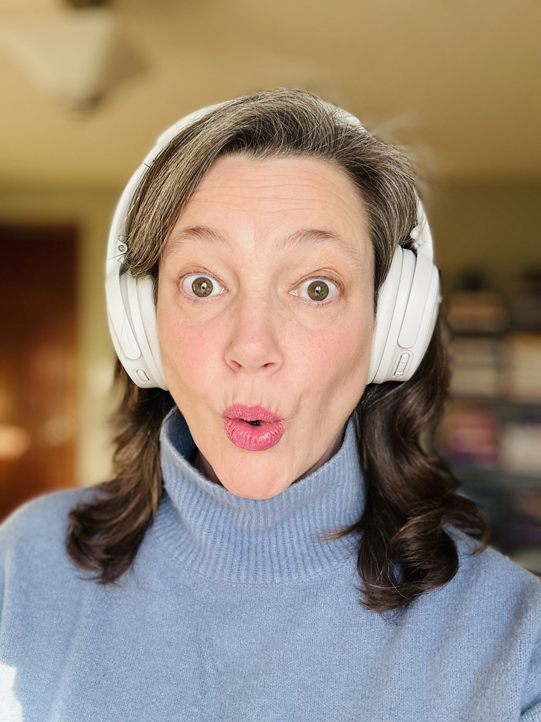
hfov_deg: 46.8
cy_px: 361
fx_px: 625
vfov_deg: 60.0
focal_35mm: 30
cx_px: 270
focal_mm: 2.69
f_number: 1.9
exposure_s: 1/121
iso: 80
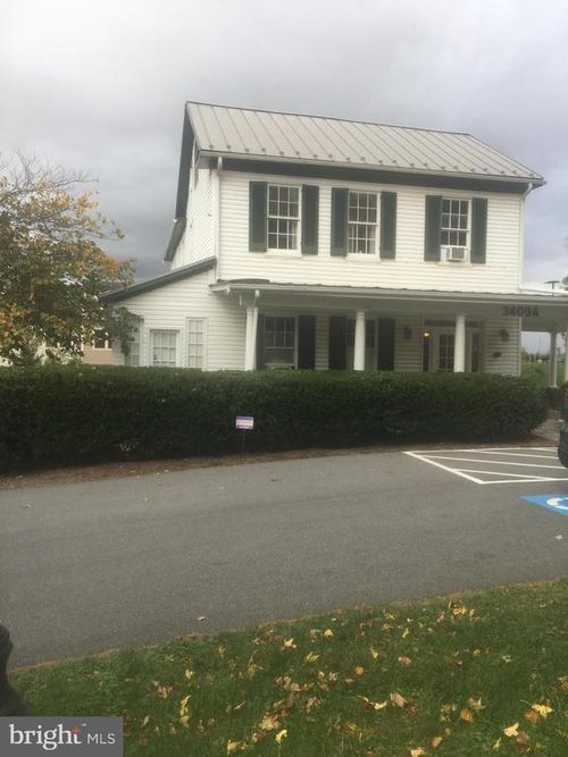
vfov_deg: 61.7
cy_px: 378
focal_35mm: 29
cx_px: 284
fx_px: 635
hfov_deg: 48.2
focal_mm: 4.15
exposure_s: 1/390
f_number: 2.2
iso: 25
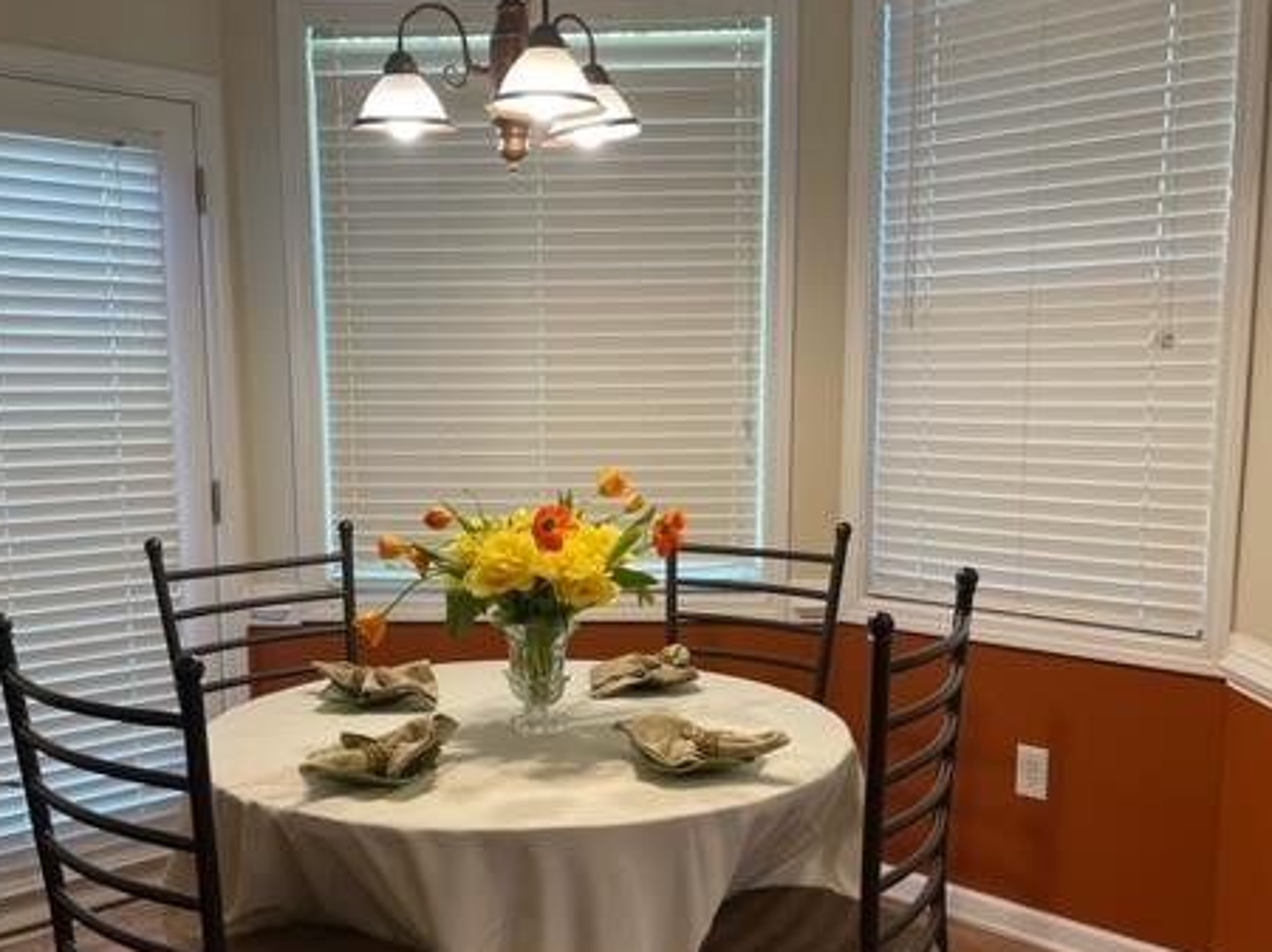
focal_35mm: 37
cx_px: 574
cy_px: 579
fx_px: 1359
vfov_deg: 38.4
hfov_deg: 50.1
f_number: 1.6
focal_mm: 5.1
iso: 100
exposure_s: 1/60
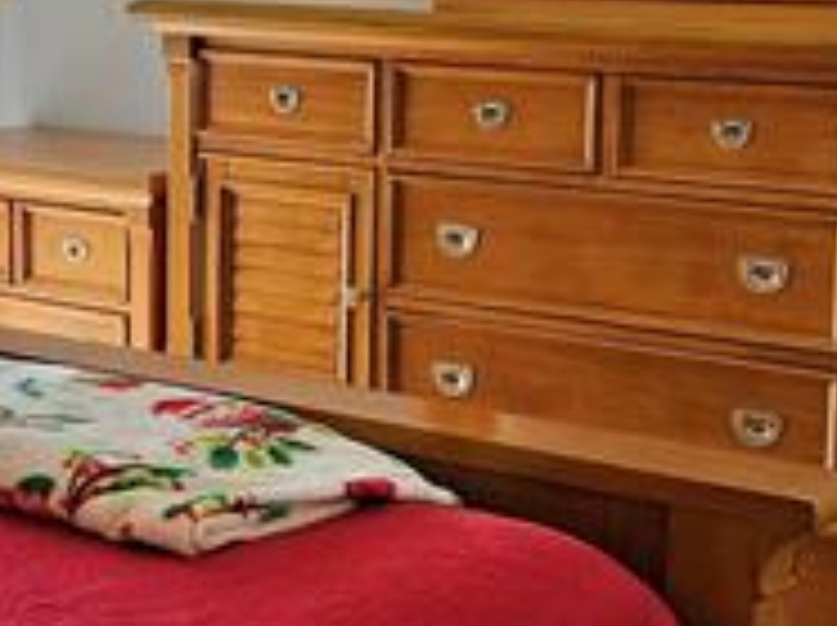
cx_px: 99
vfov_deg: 14.9
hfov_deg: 19.5
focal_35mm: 99
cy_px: 356
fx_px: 2391
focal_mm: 5.4
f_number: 1.8
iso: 250
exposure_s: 1/207
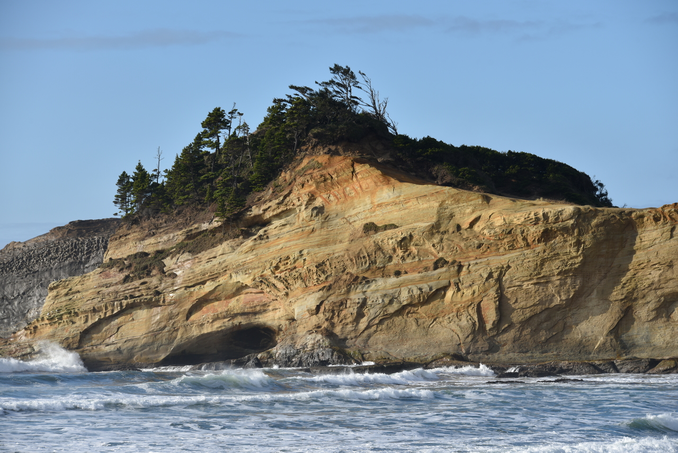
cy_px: 226
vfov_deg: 9.5
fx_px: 2731
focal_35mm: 145
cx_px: 339
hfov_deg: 14.2
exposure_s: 1/320
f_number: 8
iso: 100
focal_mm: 145
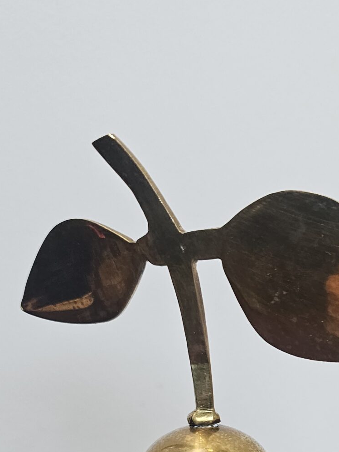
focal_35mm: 59
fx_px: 771
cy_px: 469
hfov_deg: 23.8
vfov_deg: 30.1
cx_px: 331
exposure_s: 1/120
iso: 100
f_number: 1.7
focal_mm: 6.3
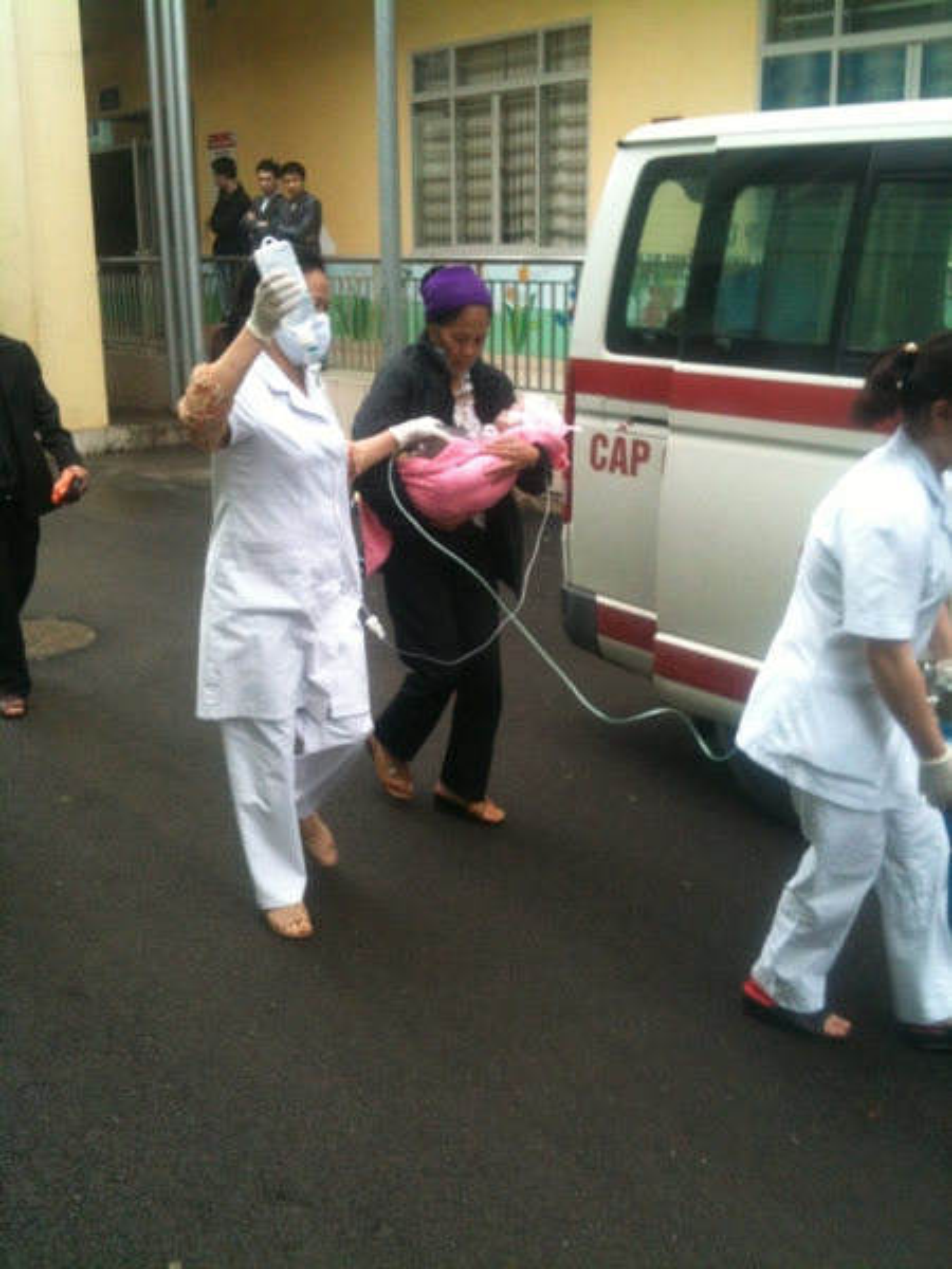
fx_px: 1283
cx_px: 476
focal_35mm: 35
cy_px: 634
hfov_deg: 40.7
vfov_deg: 52.6
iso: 100
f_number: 2.8
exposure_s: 1/120
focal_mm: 3.85
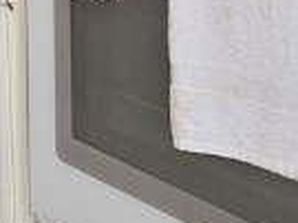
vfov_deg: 7.5
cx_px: -494
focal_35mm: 175
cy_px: -417
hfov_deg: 9.6
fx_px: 1505
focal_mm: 6.3
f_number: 1.7
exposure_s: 1/120
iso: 100
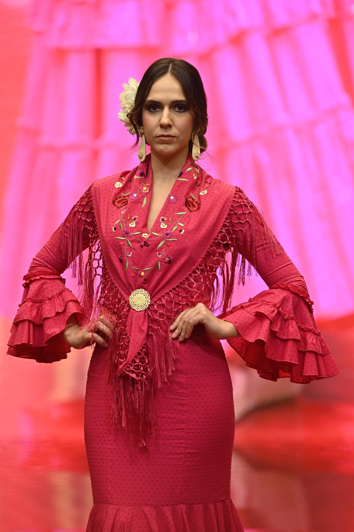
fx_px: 2732
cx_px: 177
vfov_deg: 11.1
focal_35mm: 185
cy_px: 266
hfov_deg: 7.4
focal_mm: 185
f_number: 4.5
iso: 1000
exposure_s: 1/640
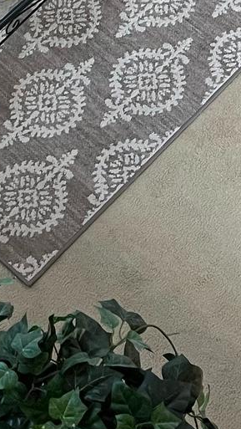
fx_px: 1282
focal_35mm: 113
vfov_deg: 17.6
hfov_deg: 10.5
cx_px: -66
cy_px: -151
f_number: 1.6
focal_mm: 5.1
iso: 100
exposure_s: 1/60
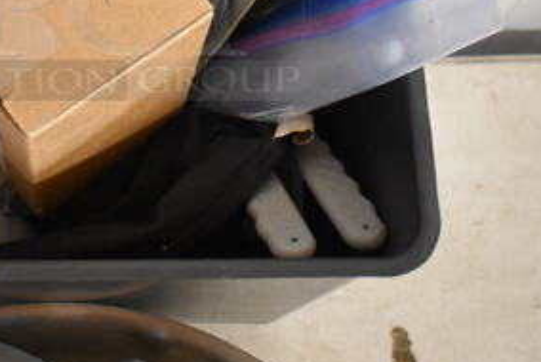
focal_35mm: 58
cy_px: 0
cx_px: 105
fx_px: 872
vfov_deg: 22.5
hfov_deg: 33.4
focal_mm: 18
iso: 3600
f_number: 3.5
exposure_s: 1/125
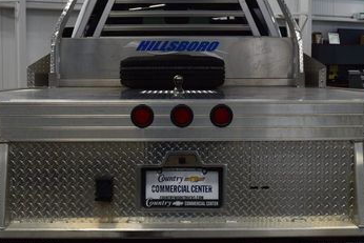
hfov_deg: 32.9
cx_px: 178
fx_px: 617
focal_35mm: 61
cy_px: 103
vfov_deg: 22.3
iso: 1000
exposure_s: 1/60
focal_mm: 22
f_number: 8
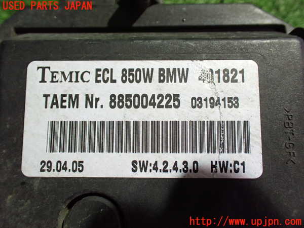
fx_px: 263
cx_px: 152
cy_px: 114
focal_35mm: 30
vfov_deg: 46.8
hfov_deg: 60.0
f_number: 2.3
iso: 800
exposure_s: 1/40
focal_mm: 5.4
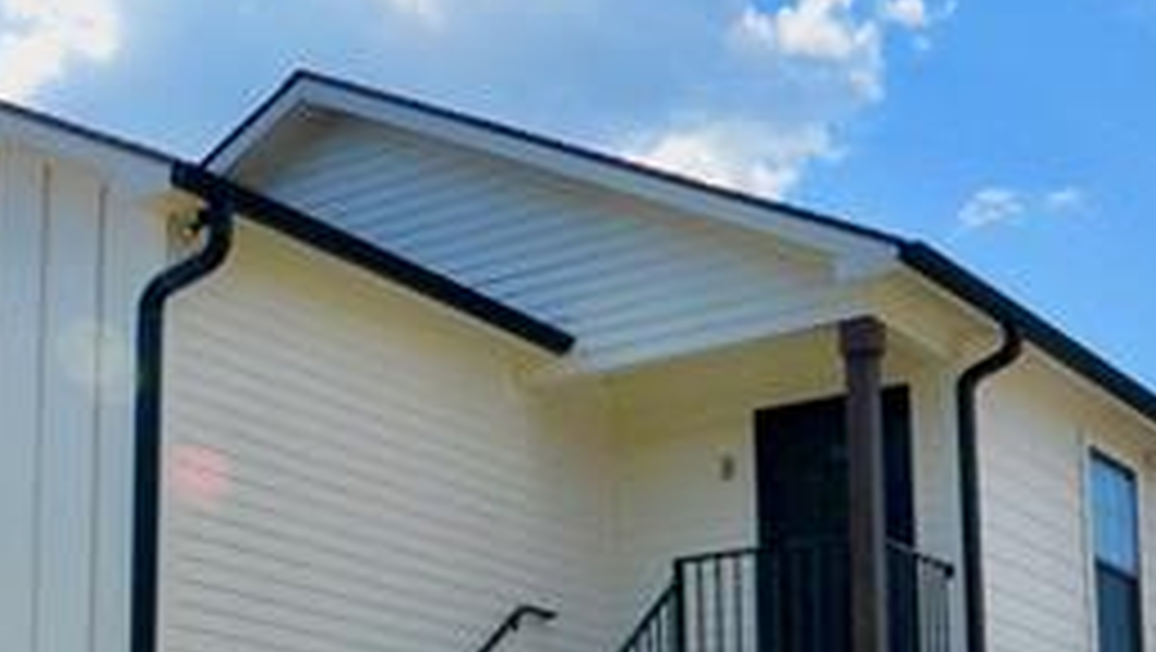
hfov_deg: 27.9
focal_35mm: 75
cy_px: 603
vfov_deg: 15.9
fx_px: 2301
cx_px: 346
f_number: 16
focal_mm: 12
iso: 1250
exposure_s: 1/1000
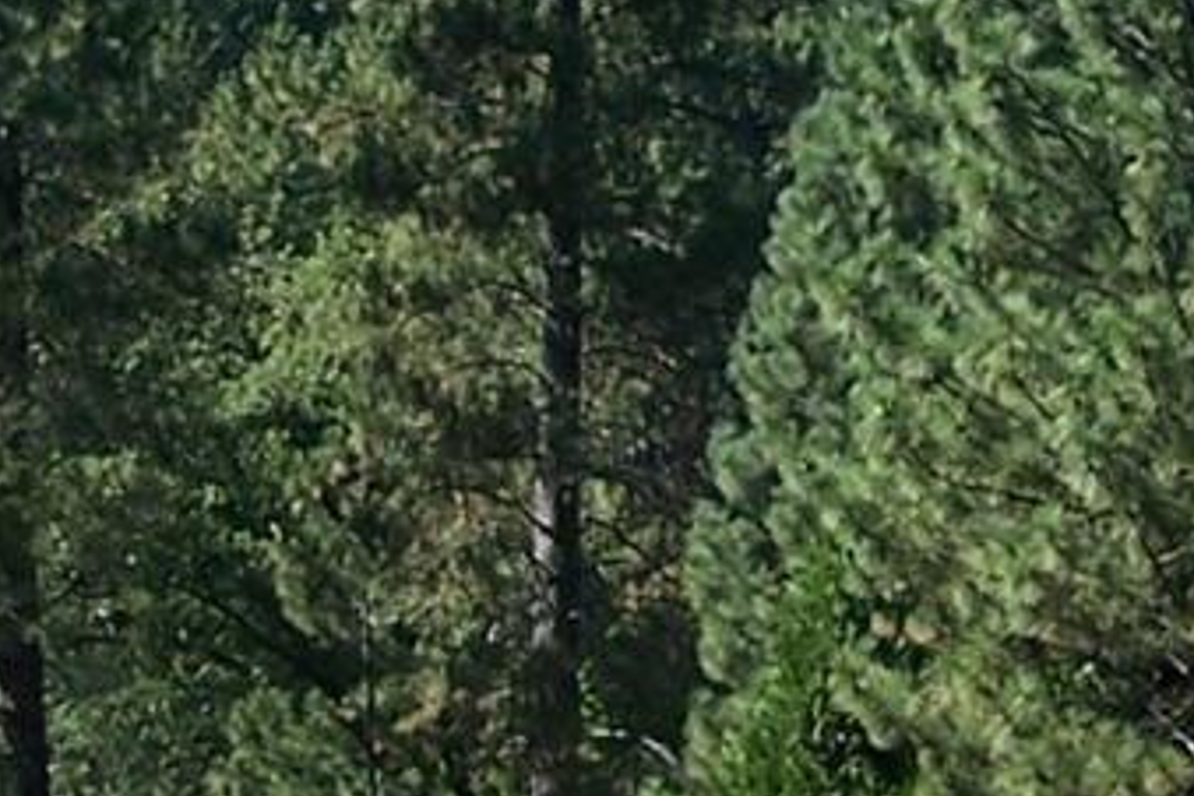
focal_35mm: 175
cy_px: 437
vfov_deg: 7.8
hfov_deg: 11.4
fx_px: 5804
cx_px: 1560
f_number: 2.8
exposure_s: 1/500
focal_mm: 6.3
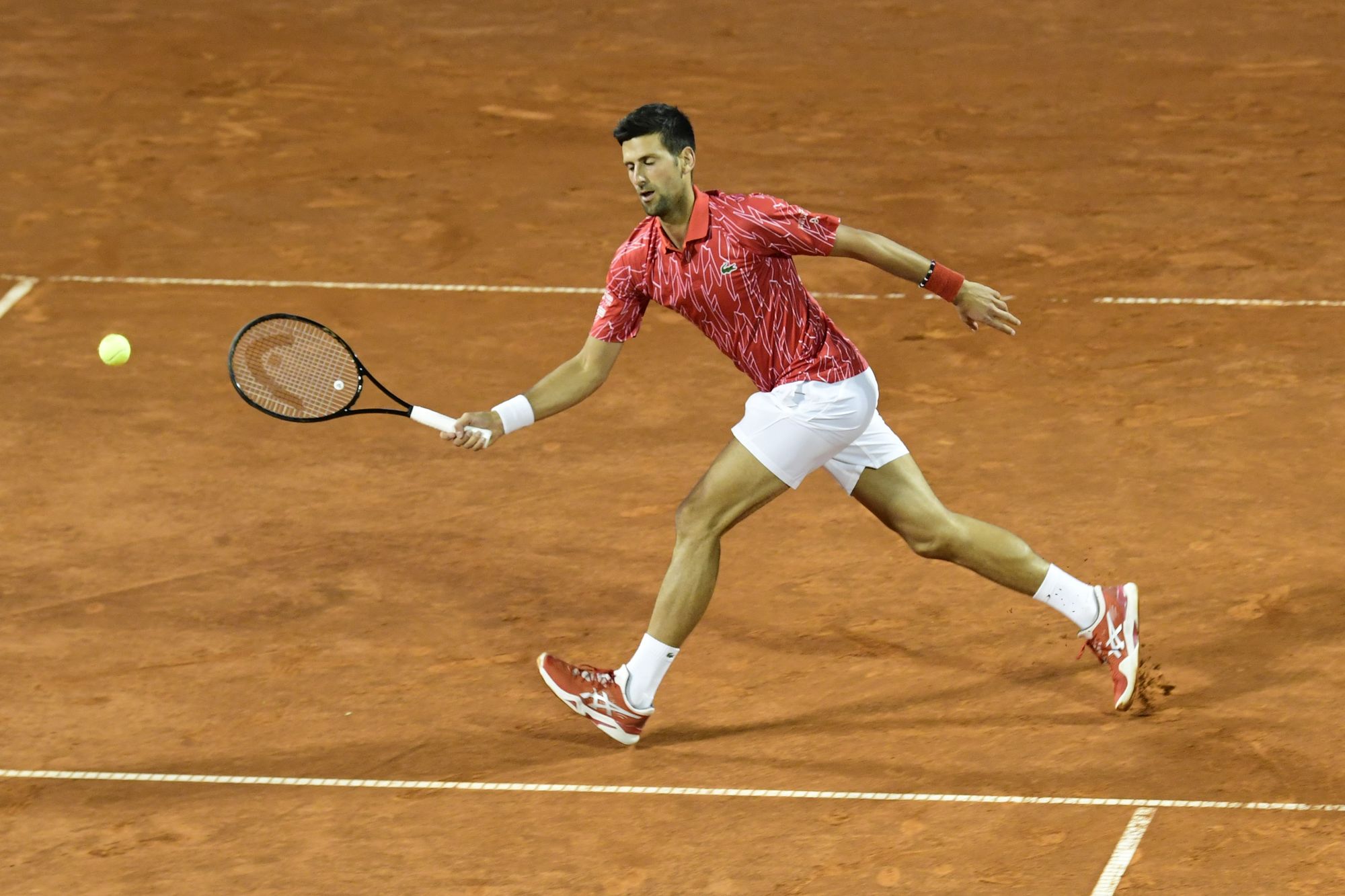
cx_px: 672
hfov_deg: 15.2
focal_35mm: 135
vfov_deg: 10.2
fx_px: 5043
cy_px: 448
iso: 1600
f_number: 4
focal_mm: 135
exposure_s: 1/400
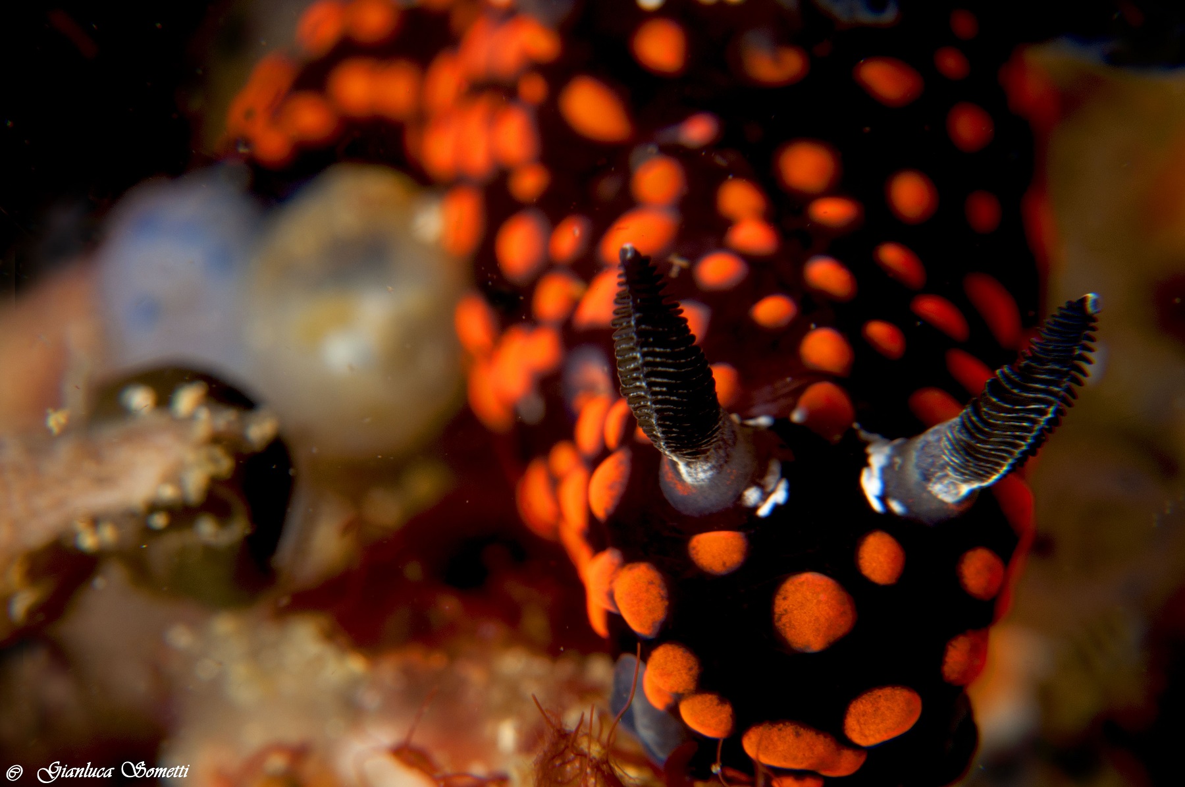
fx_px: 5177
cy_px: 394
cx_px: 592
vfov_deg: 8.7
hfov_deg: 13.1
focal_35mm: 158
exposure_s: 1/200
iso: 200
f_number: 18
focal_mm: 105
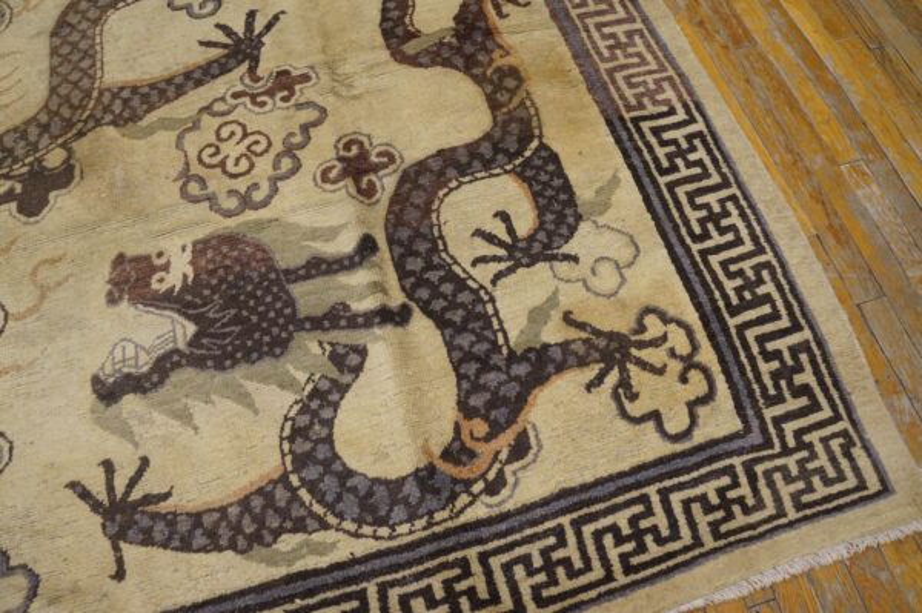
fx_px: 691
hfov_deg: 67.4
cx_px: 461
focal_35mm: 27
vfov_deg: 47.9
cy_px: 306
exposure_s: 1/160
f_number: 4
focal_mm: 18
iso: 2000
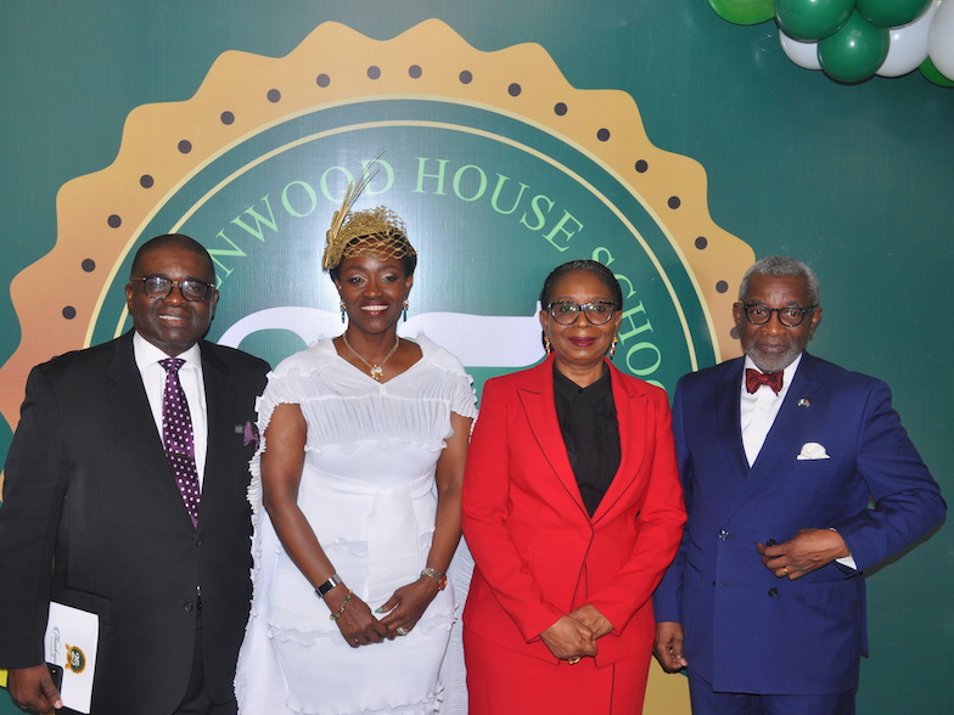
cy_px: 361
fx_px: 1185
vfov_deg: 33.6
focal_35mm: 43
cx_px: 464
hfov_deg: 43.8
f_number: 5.6
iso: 400
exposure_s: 1/60
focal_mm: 26
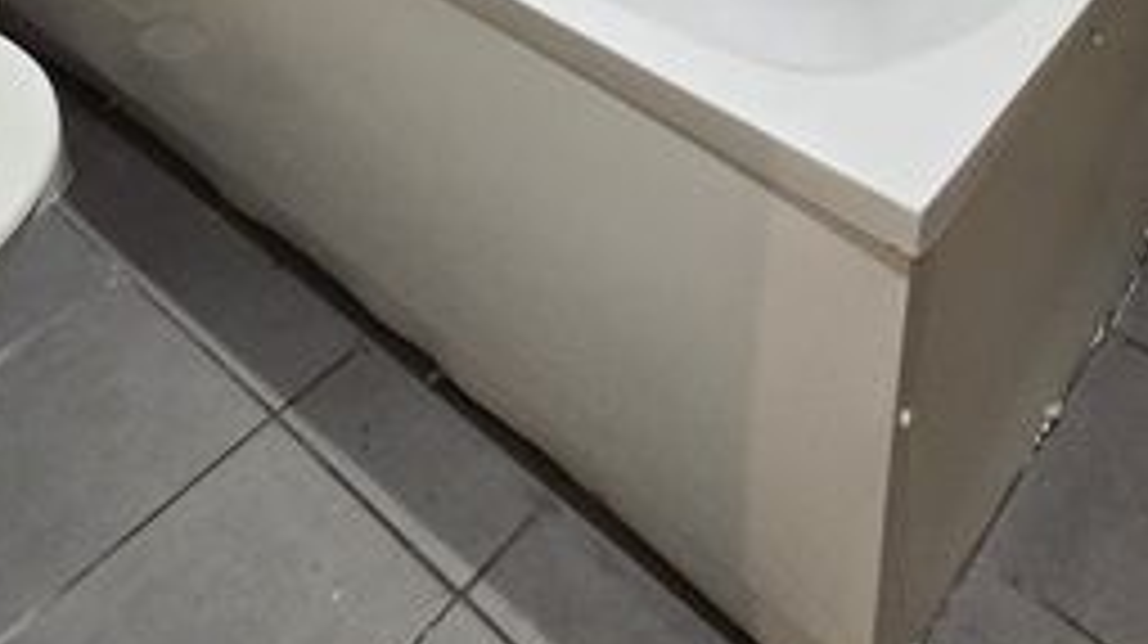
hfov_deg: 46.8
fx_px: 1217
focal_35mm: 40
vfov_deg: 18.9
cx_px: 972
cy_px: -630
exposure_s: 1/50
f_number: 2.2
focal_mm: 1.7
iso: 160
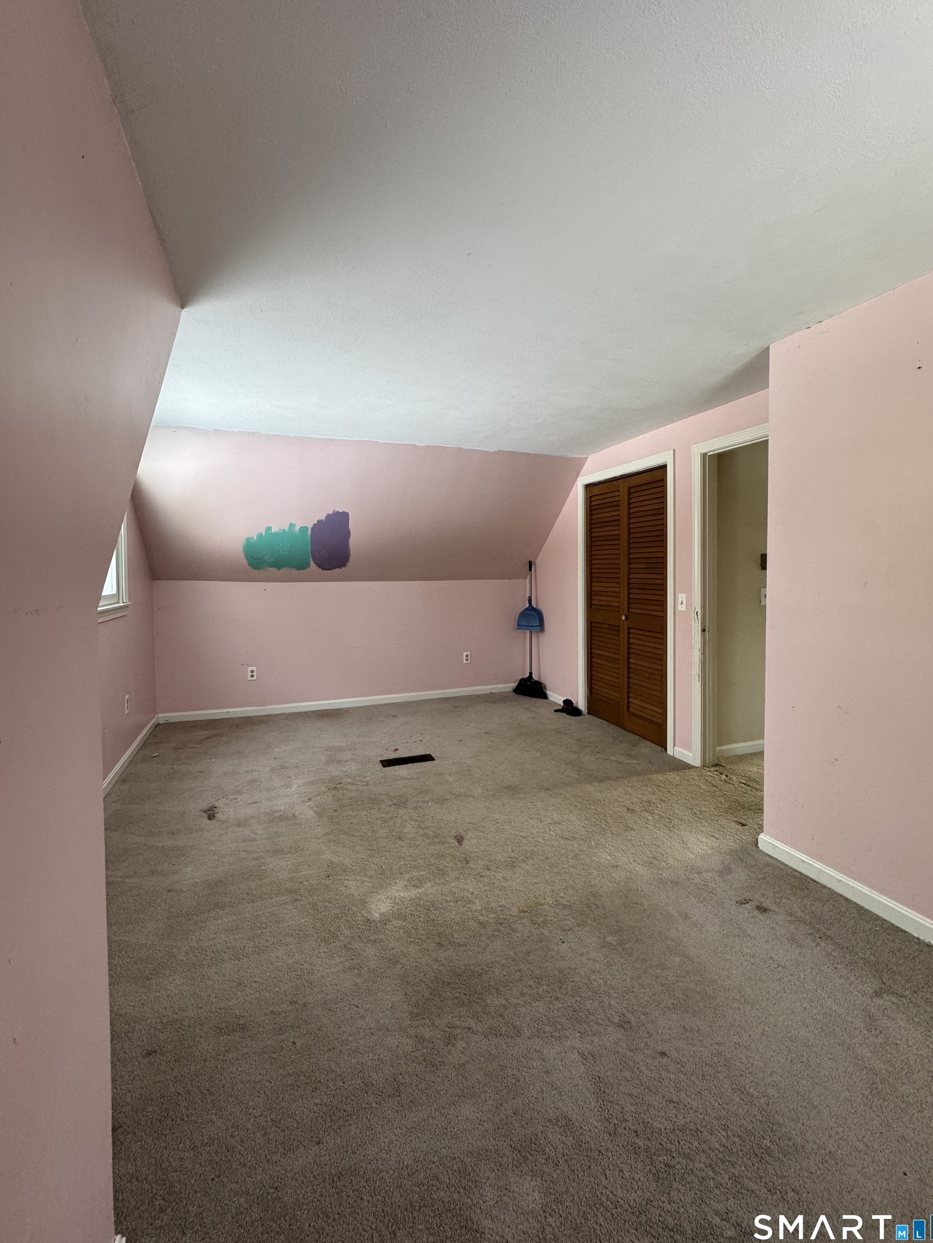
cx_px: 455
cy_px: 587
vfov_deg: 98.1
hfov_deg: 81.7
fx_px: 539
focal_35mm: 15
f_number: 2.2
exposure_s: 1/99
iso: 200
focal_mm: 2.22
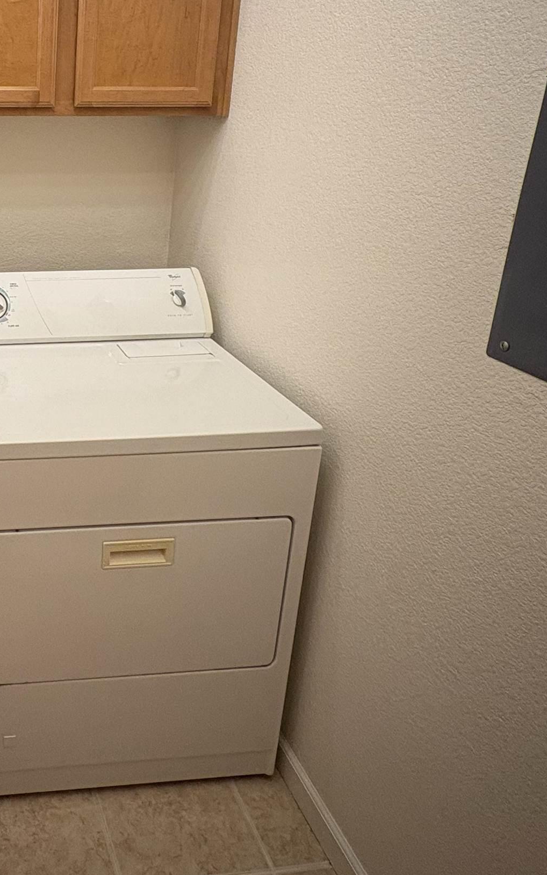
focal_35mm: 28
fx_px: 668
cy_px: 264
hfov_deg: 37.9
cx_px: -41
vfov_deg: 64.0
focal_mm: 2.22
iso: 160
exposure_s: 1/120
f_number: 2.2
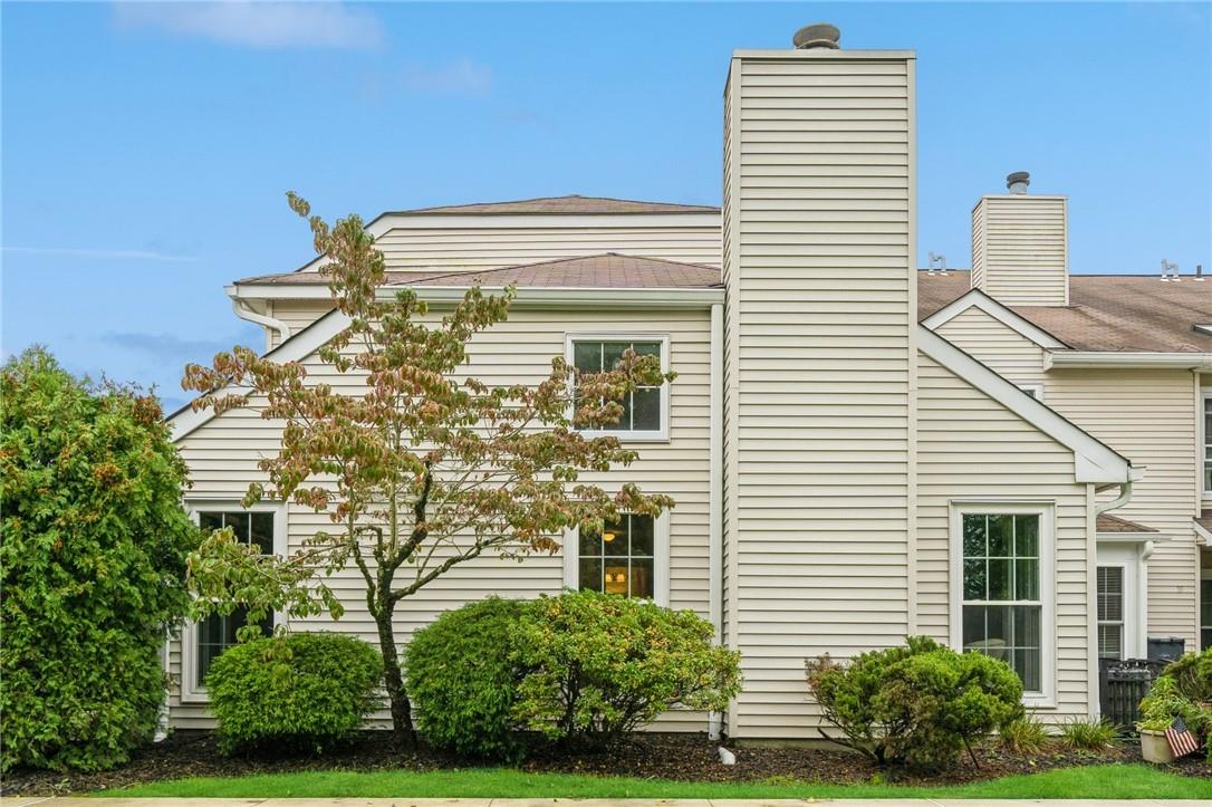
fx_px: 942
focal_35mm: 28
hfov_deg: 65.5
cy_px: 404
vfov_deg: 46.4
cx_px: 606
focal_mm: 19
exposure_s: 1/640
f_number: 6.3
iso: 400
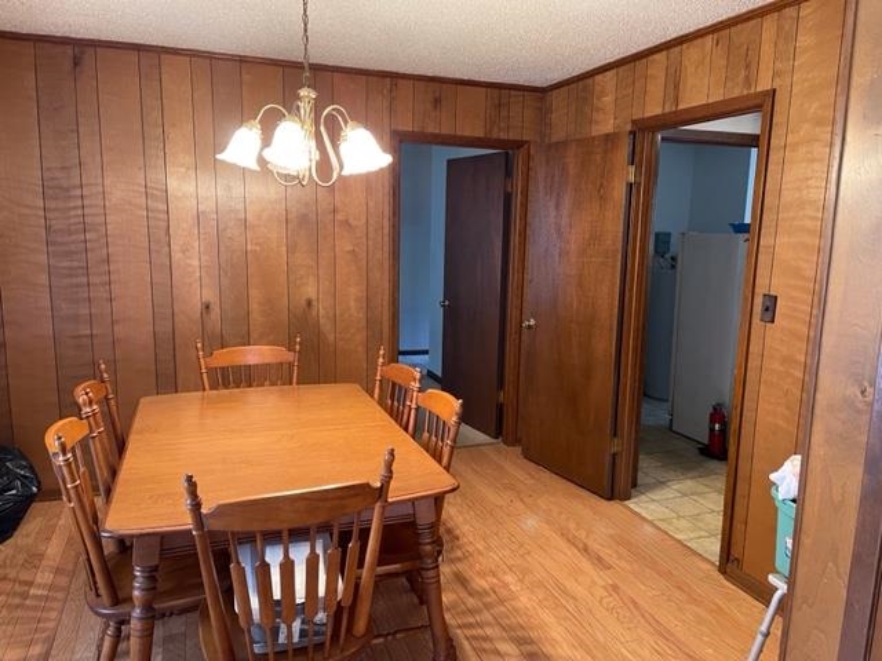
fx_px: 662
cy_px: 330
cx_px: 441
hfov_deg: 67.3
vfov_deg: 53.1
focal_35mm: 26
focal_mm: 5.1
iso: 400
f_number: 1.6
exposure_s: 1/40
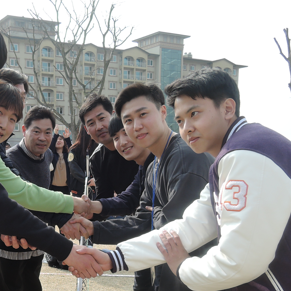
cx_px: 69
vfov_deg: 33.9
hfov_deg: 33.9
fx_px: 466
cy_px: 224
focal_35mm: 49
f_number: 2.8
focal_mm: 5.1
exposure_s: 1/500
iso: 80
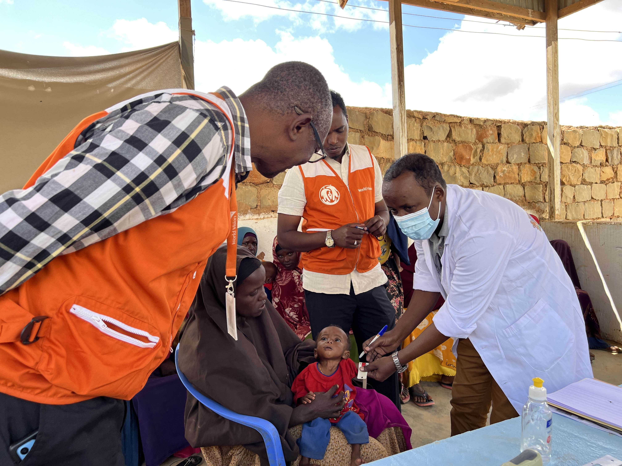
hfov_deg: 67.3
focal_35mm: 26
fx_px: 467
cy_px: 233
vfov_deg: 53.1
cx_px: 311
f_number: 1.5
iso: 50
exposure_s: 1/497
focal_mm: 5.7
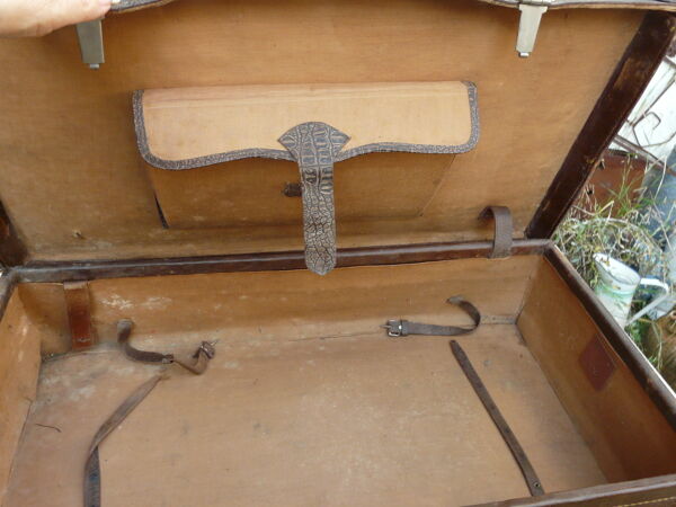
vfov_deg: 49.7
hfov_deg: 63.4
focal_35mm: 28
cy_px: 254
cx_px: 338
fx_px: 547
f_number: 5.6
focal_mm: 4.6
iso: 200
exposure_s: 1/25
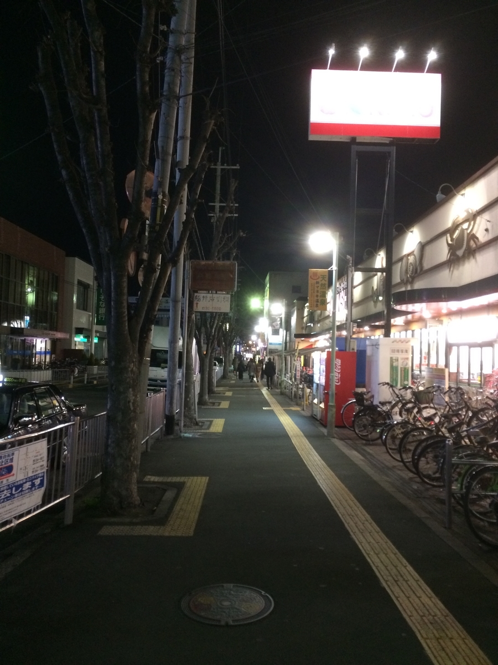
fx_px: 556
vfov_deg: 61.7
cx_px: 249
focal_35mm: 29
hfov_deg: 48.2
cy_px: 332
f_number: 2.2
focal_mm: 4.15
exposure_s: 1/17
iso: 320
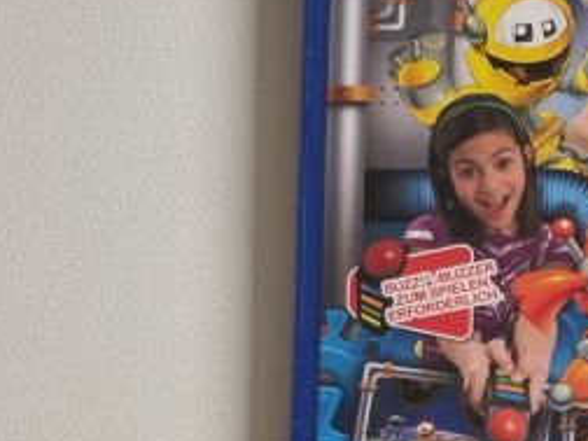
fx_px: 1750
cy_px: 730
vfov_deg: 13.3
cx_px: 1043
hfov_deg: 16.2
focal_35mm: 103
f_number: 1.8
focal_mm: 5.4
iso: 80
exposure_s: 1/100
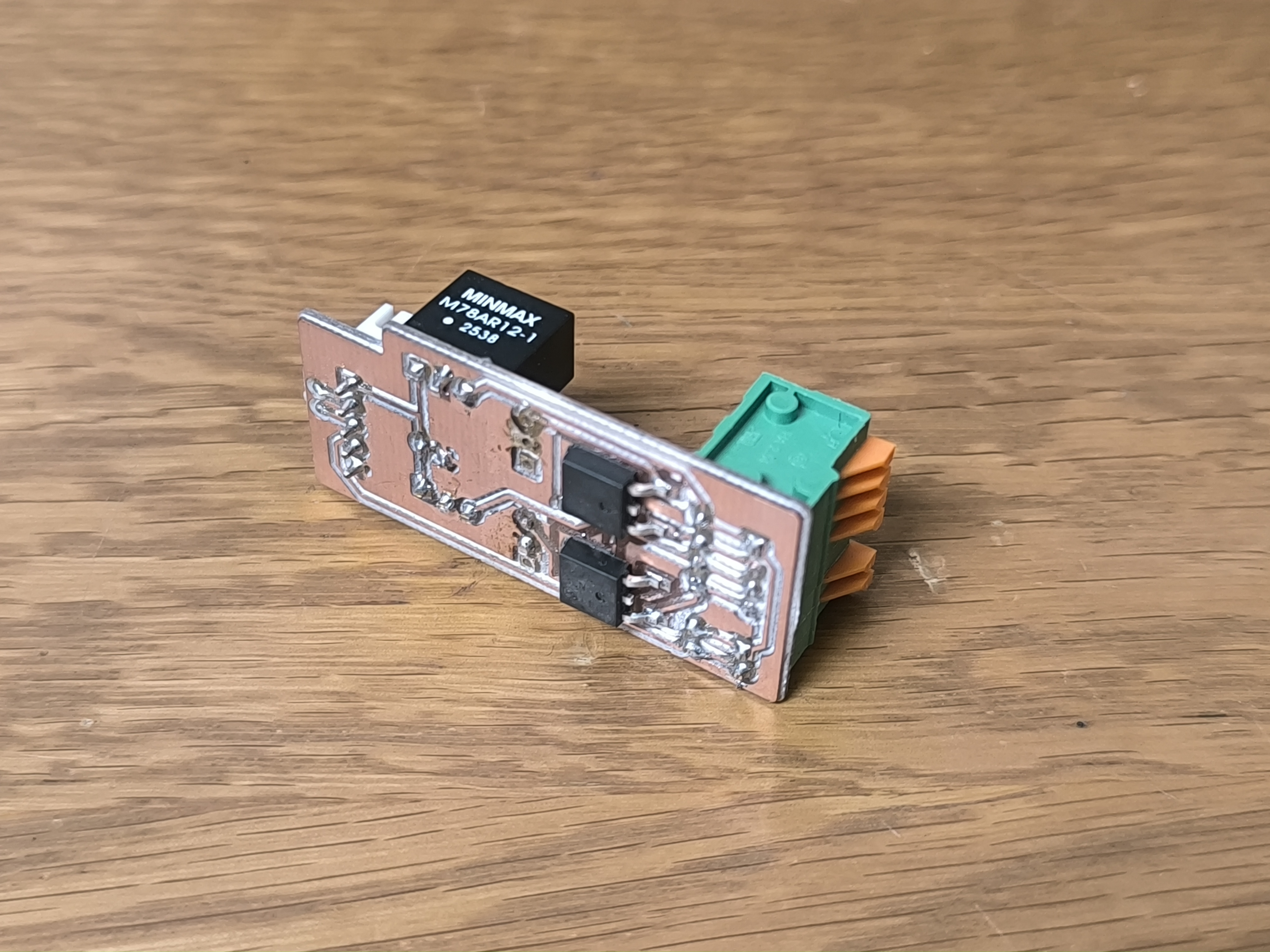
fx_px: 1688
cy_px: 476
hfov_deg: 41.2
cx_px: 635
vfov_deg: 31.5
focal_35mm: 46
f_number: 1.65
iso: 1250
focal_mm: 6.14
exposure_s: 1/25
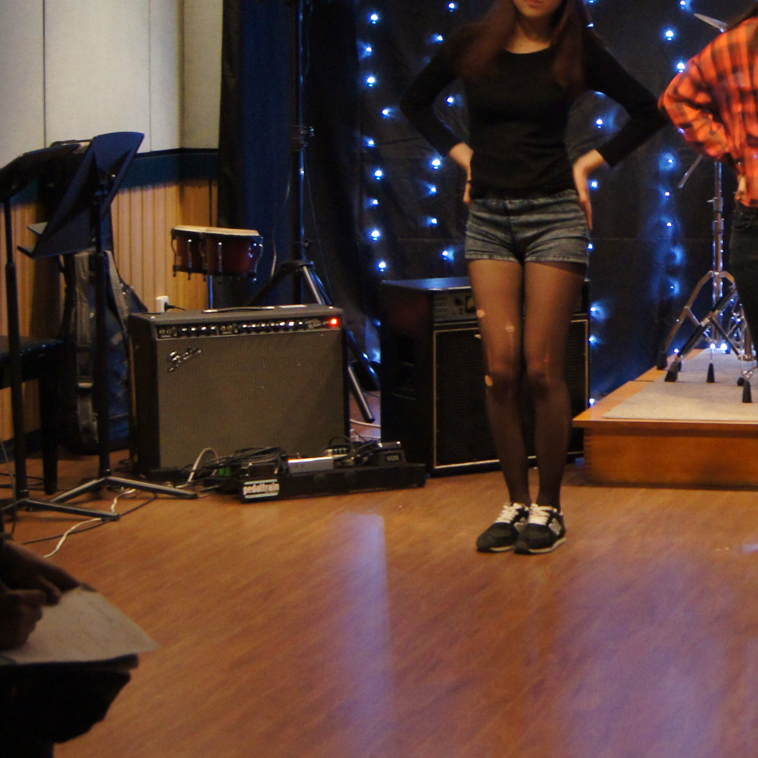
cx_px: 774
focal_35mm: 100
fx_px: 2477
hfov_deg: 17.0
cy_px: 137
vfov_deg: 17.2
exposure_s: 1/15
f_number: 4.5
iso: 1600
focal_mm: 26
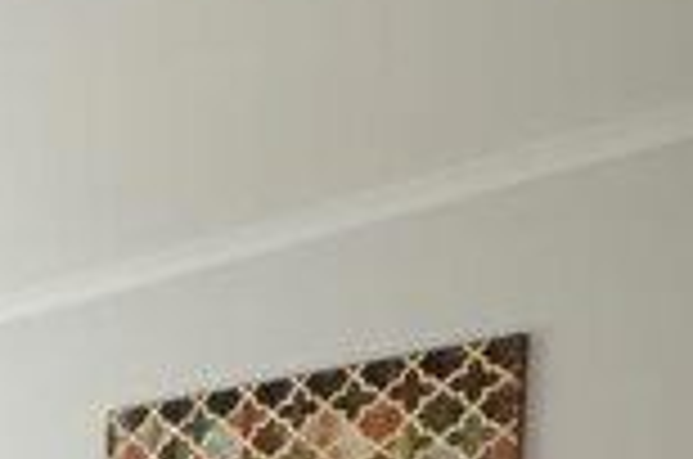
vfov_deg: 17.8
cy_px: 688
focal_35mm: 68
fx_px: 1306
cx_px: -608
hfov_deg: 19.9
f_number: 4
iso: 140
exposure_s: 1/25
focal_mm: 10
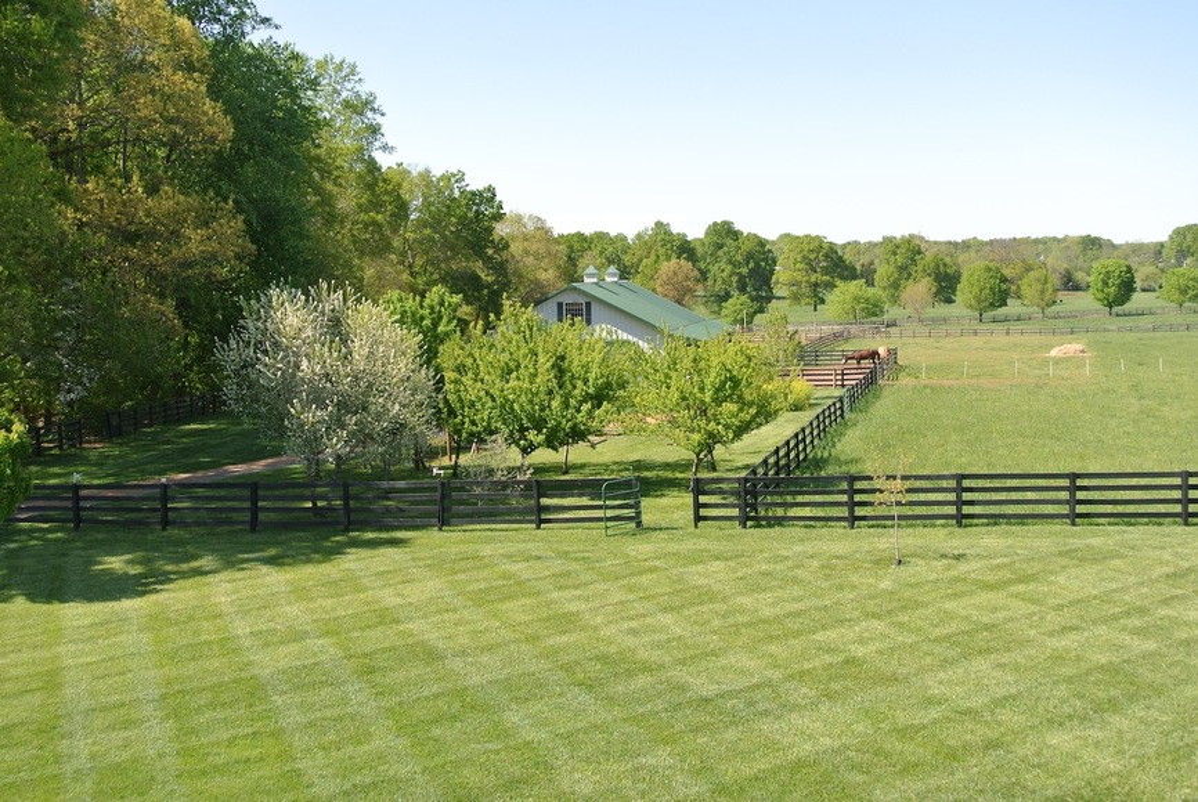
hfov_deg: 46.3
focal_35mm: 42
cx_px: 599
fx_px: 1400
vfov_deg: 32.0
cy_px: 401
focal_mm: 15.7
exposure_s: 1/250
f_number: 5
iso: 100
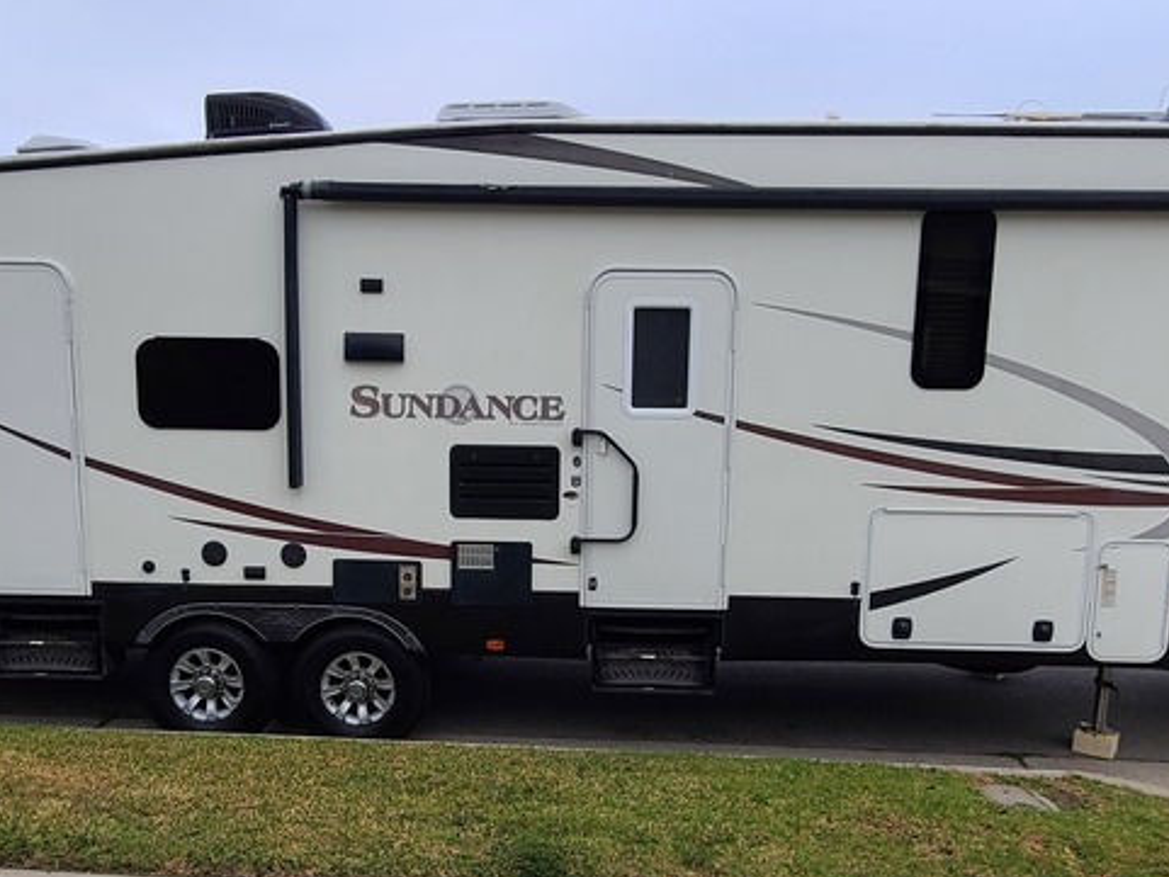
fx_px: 912
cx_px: 527
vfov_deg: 51.2
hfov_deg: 65.2
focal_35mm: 27
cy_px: 503
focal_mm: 2.2
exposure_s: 1/387
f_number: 2.2
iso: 50
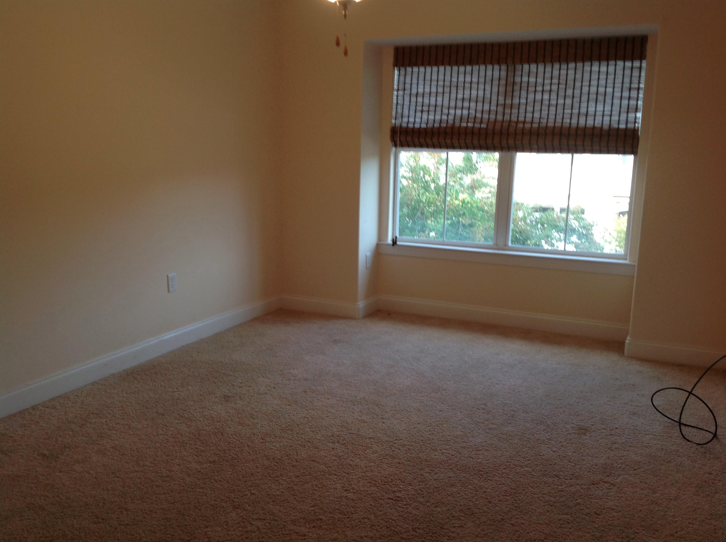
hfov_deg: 52.7
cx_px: 363
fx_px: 733
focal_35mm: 35
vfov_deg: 40.6
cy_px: 271
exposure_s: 1/24
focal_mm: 4.28
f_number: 2.4
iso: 50
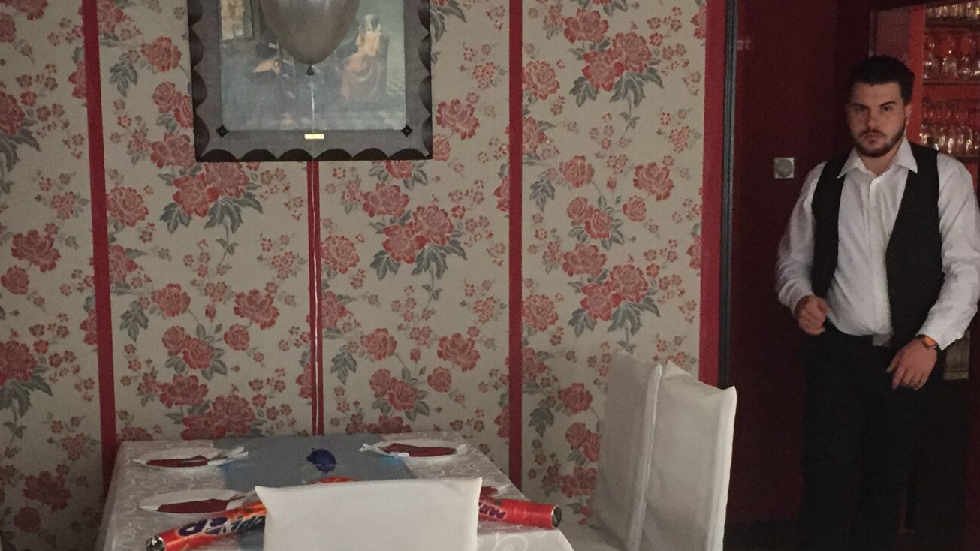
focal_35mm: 62
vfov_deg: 19.3
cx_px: 530
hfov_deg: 33.8
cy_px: 424
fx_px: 1611
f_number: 2.2
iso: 250
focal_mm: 4.15
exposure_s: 1/25
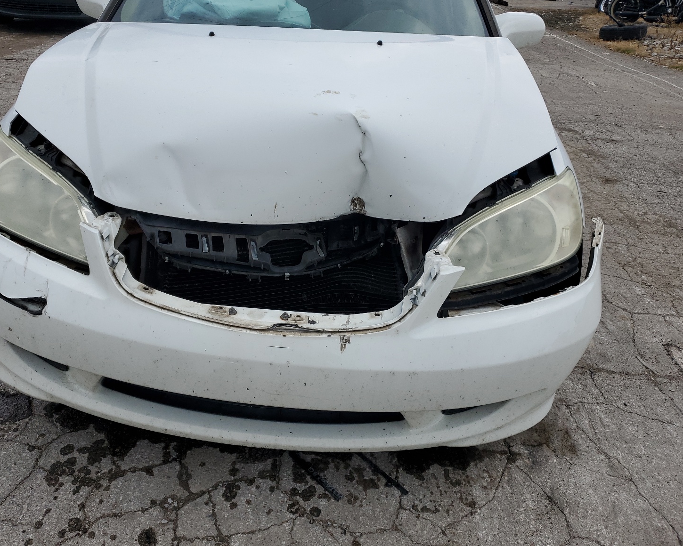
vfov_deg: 51.5
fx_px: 566
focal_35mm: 28
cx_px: 318
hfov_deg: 62.1
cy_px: 266
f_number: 1.5
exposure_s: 1/5000
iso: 50
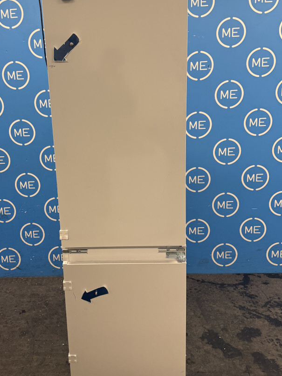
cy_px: 165
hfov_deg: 41.5
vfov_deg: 53.8
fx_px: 369
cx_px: 103
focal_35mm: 34
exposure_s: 1/100
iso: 160
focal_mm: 6.76
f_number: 1.78
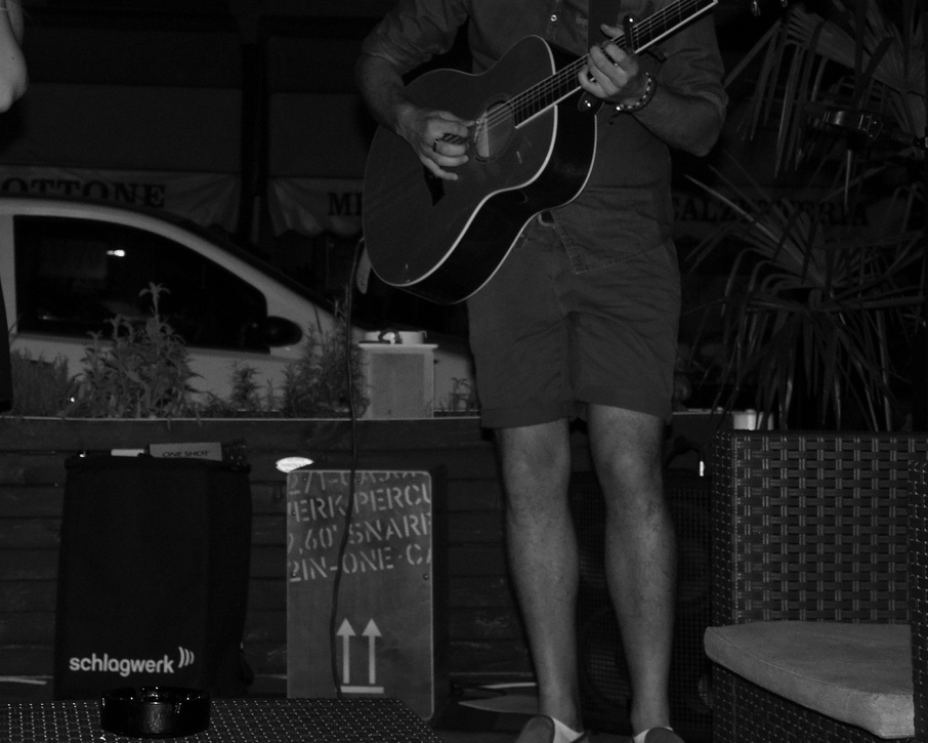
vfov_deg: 17.0
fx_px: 2472
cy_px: 204
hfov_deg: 21.2
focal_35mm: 90
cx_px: 293
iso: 200
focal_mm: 12.5
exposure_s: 1/40
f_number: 2.8
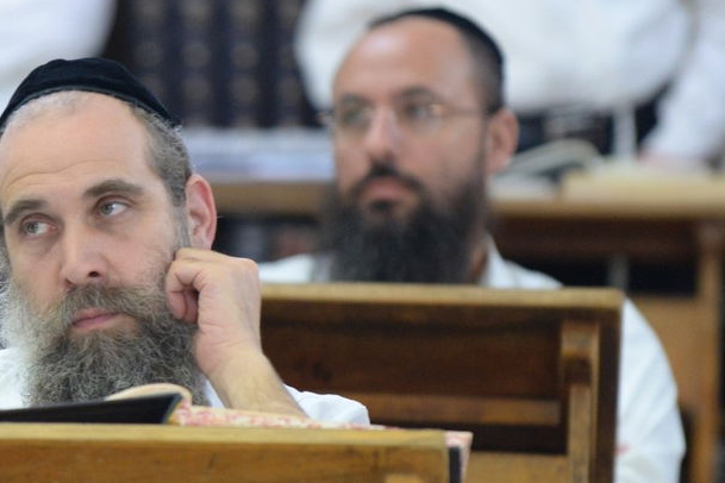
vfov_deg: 3.0
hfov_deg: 4.5
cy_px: 275
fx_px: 9263
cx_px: 35
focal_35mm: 460
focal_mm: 200
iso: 2000
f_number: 3.2
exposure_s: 1/160
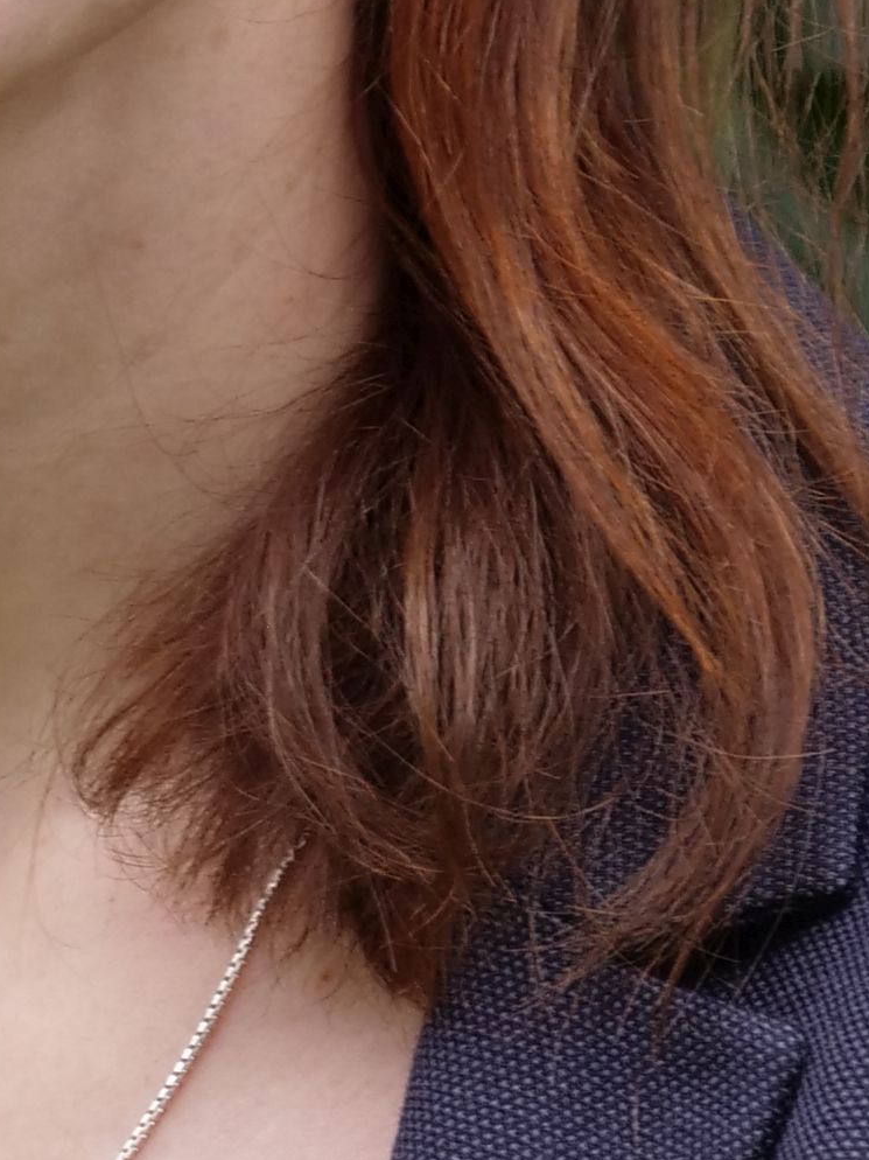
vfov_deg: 4.1
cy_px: 866
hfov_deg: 3.1
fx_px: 16073
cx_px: 314
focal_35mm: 480
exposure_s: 1/25
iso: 200
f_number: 3.9
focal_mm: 46
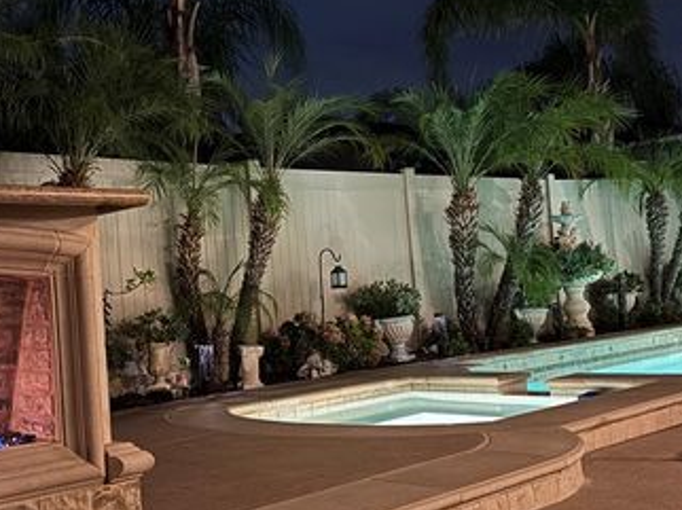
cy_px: 244
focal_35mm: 48
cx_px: 275
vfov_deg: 30.2
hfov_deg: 39.5
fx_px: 945
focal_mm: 5.96
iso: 640
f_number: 1.6
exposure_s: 1/15
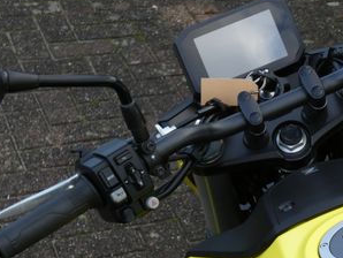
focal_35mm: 103
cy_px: 241
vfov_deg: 14.2
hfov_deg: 18.7
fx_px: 1021
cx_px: 315
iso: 100
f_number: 3.8
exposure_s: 1/80
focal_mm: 8.6
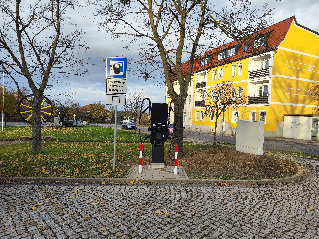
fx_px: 212
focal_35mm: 23
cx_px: 160
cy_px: 120
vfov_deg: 58.9
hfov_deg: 73.9
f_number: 1.69
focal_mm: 7.01
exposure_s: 1/260
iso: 50
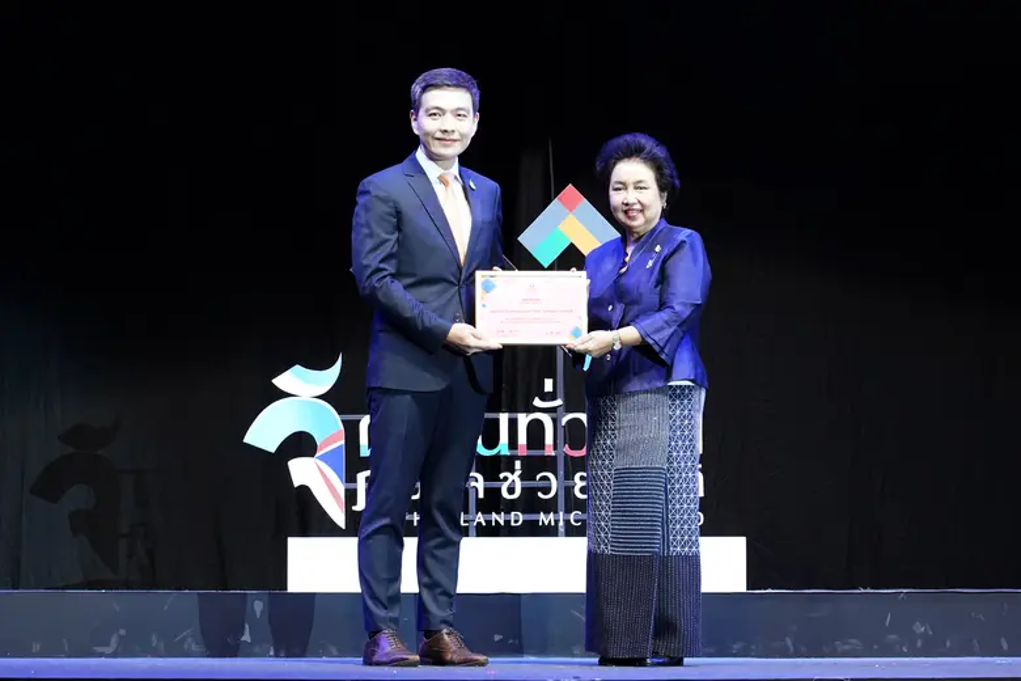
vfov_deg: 13.0
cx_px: 510
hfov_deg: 19.5
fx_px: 2978
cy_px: 340
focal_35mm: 105
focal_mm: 105
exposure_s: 1/100
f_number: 6.3
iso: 3200
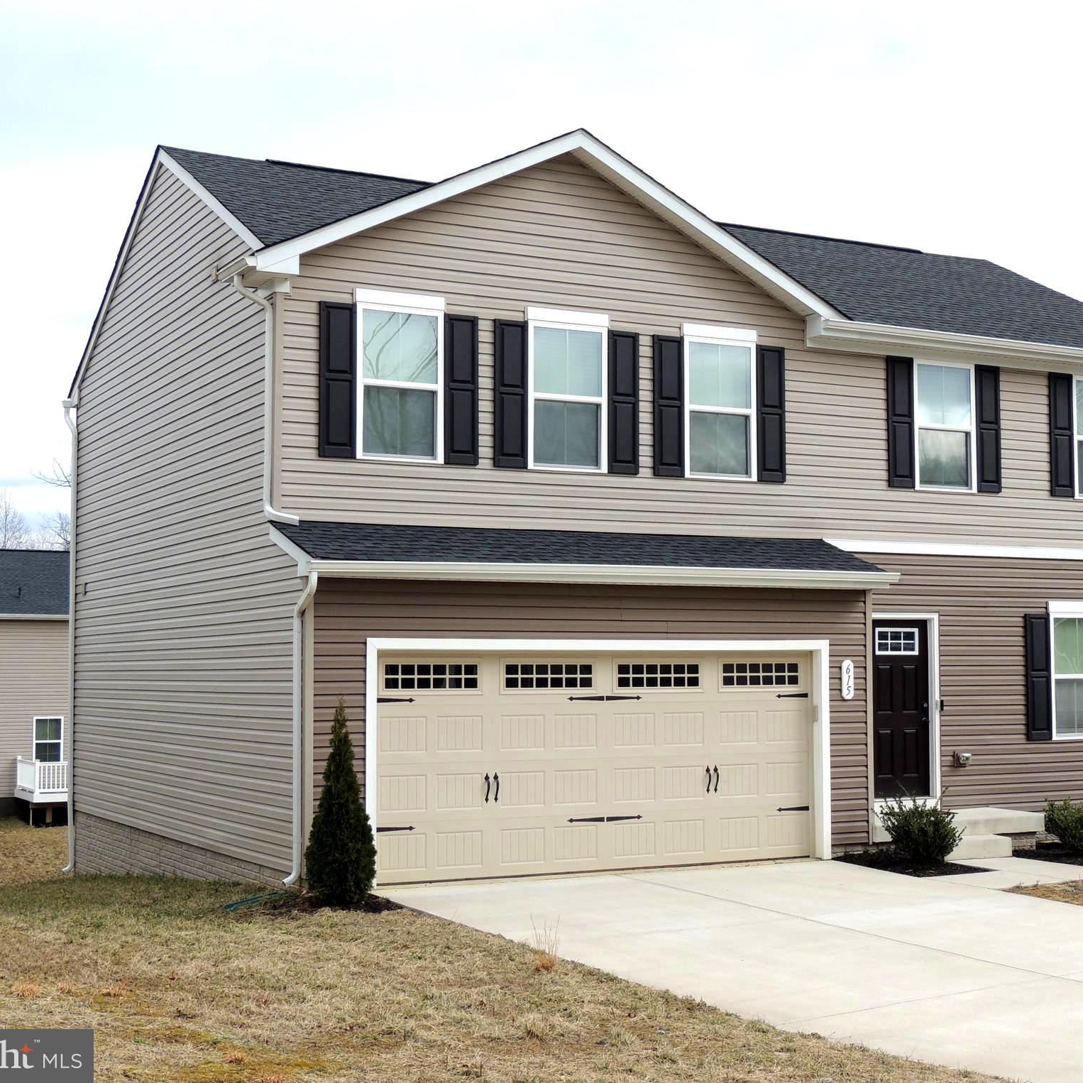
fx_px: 1805
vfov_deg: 33.4
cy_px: 542
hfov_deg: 33.3
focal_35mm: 51
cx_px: 643
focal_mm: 7.6
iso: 100
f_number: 3.4
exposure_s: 1/500
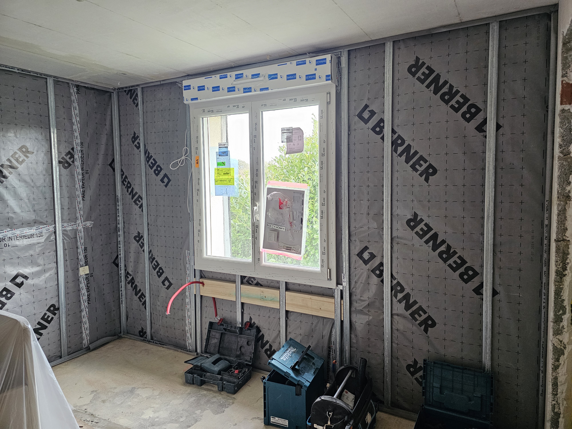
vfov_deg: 58.9
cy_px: 214
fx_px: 380
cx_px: 286
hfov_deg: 73.9
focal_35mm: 23
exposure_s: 1/100
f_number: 1.7
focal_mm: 6.3
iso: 400
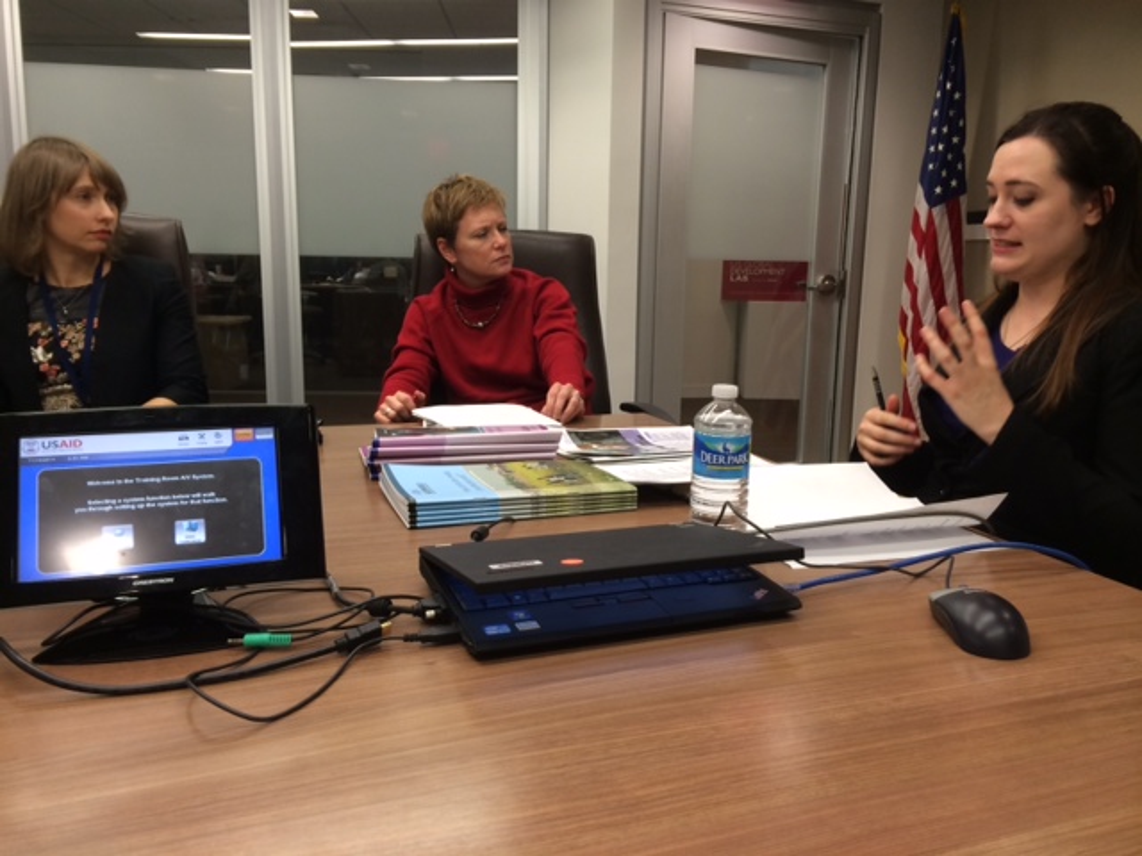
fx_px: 990
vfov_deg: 46.8
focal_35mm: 30
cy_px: 428
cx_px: 571
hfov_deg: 60.0
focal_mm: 4.12
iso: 80
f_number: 2.2
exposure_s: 1/30
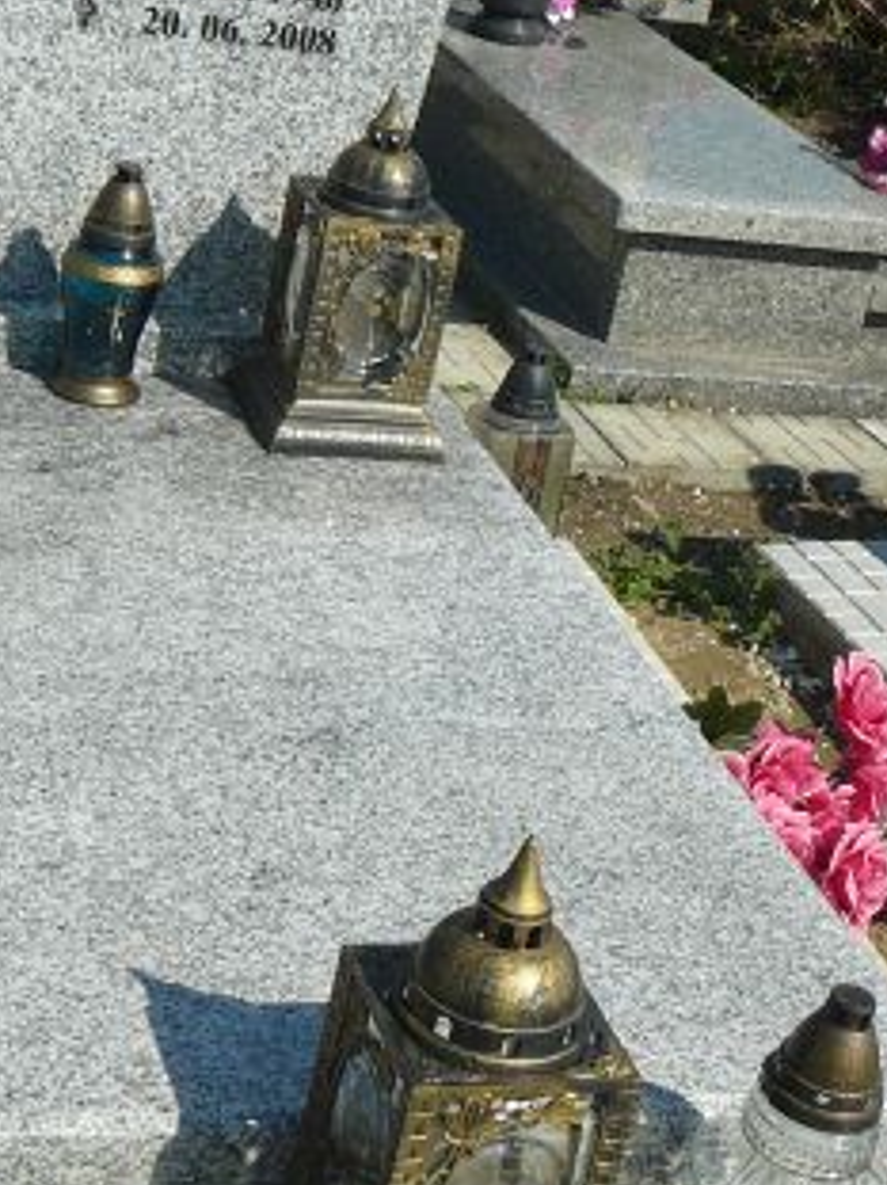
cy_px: 621
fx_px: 2462
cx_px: 362
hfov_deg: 20.4
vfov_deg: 27.0
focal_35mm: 72
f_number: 5
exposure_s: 1/640
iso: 80
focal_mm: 5.2
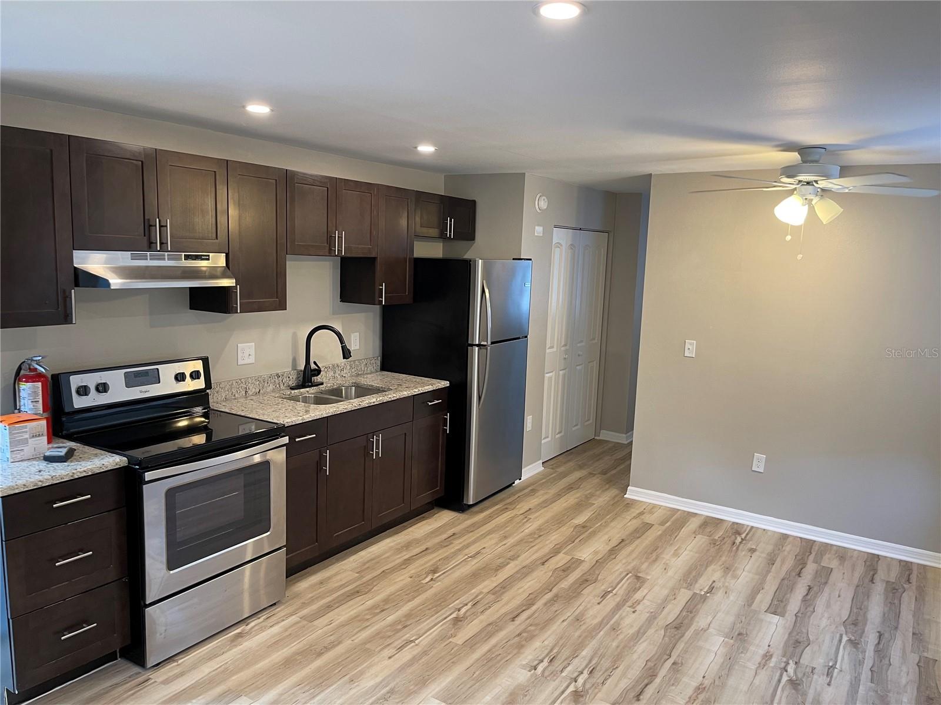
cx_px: 470
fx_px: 707
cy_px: 352
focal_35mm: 26
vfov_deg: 53.1
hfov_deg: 67.3
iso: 125
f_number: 1.6
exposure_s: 1/60
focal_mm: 5.1
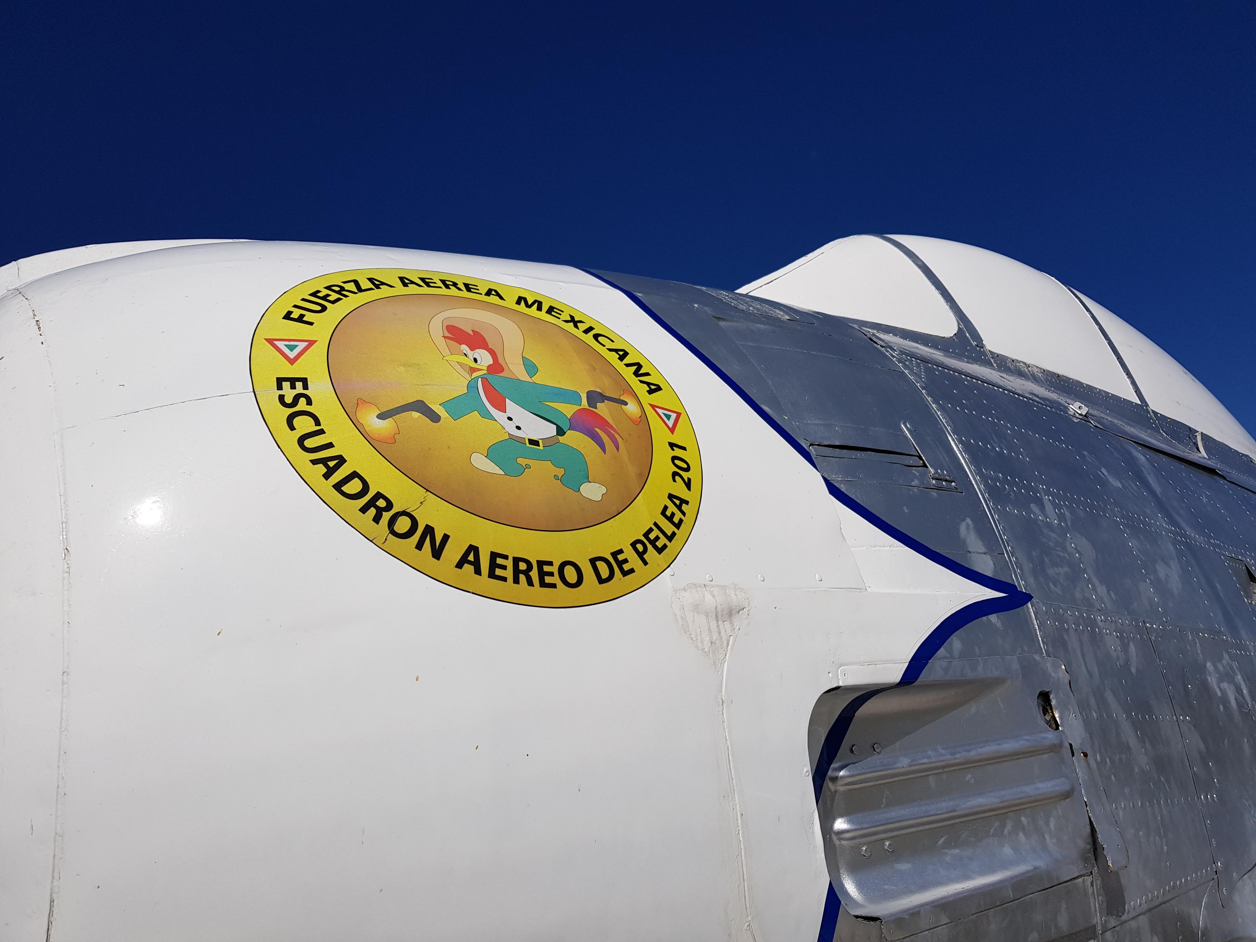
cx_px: 628
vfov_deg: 53.1
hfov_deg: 67.3
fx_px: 943
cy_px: 471
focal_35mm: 26
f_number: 1.7
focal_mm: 4.3
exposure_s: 1/9024
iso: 40
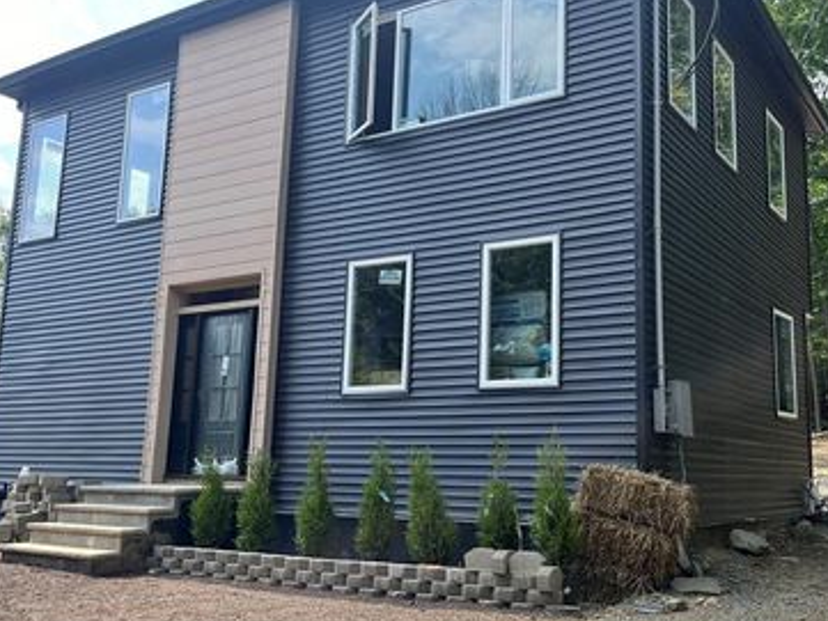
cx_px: 514
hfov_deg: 50.9
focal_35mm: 36
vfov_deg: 39.7
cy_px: 306
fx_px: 861
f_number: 1.6
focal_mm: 5.1
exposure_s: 1/959
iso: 50
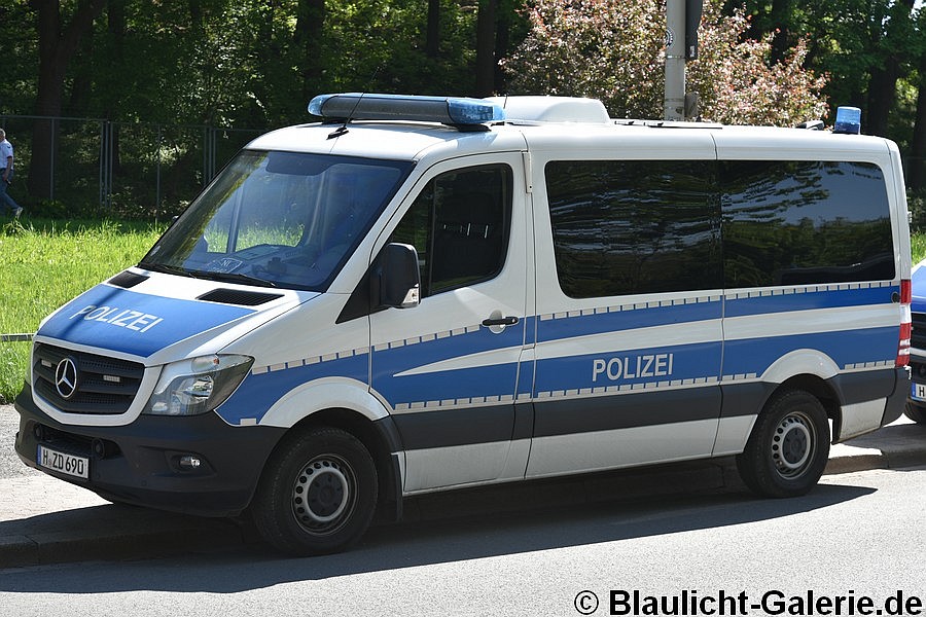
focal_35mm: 75
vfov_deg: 18.2
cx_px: 463
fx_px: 1929
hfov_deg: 27.0
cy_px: 308
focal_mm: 75
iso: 250
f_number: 8
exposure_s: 1/250
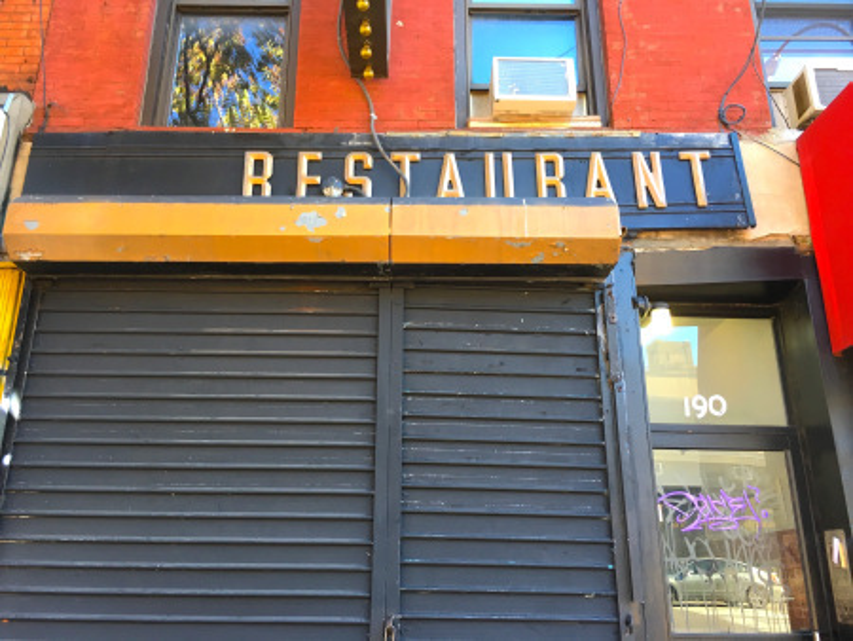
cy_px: 320
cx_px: 426
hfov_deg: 61.6
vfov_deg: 48.3
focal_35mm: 29
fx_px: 715
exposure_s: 1/40
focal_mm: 4.15
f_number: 2.2
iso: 25
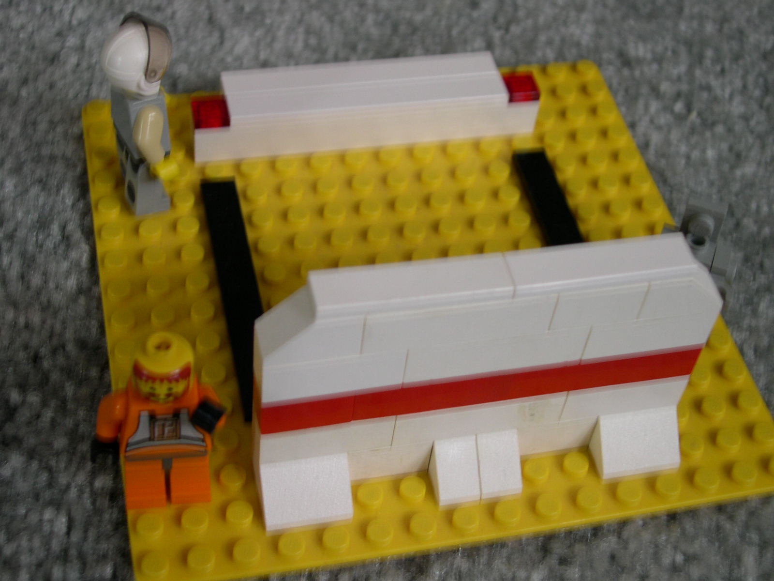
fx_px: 1274
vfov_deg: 25.7
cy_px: 290
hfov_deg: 33.8
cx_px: 387
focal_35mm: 57
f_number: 3.4
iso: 100
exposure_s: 1/8.2
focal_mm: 12.2
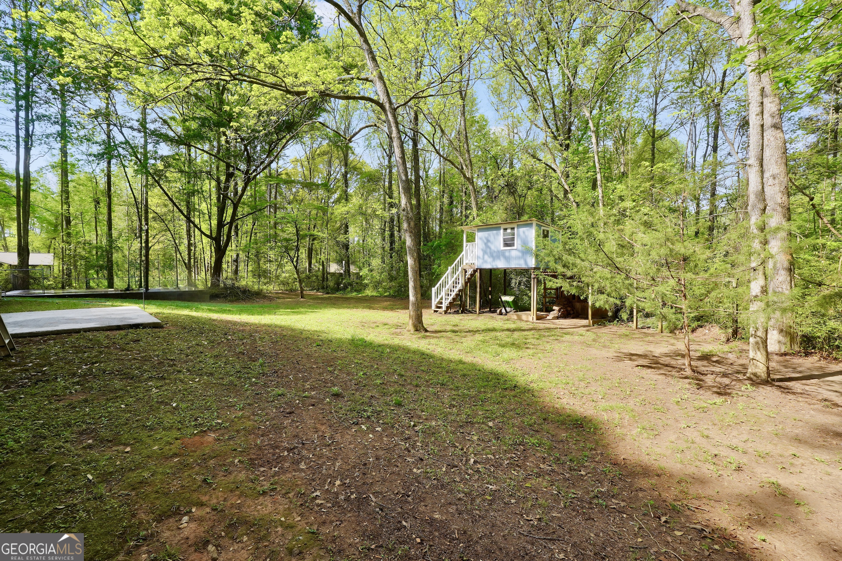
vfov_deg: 74.6
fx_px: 368
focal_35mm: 16
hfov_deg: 97.6
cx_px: 421
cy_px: 280
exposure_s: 1/100
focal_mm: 10.5
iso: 100
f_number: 6.3
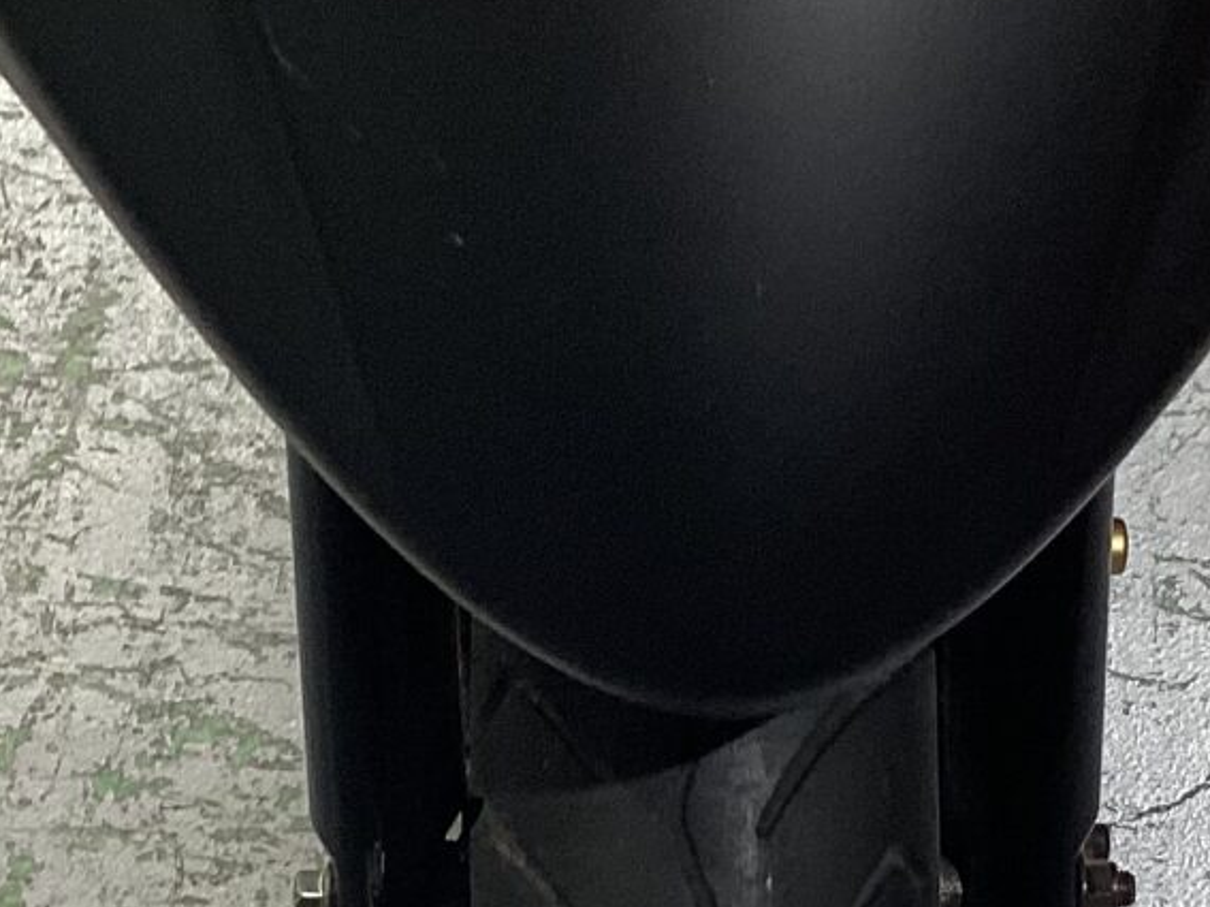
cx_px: 783
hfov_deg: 18.7
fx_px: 3669
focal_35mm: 105
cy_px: 702
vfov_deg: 14.0
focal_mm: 3.3
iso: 64
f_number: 2.4
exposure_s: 1/60
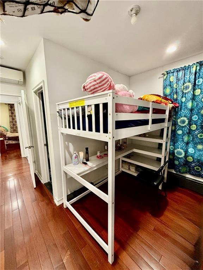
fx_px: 109
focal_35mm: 14
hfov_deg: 85.7
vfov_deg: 102.1
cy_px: 135
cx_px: 102
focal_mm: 2.22
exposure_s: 1/60
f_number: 2.2
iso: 320
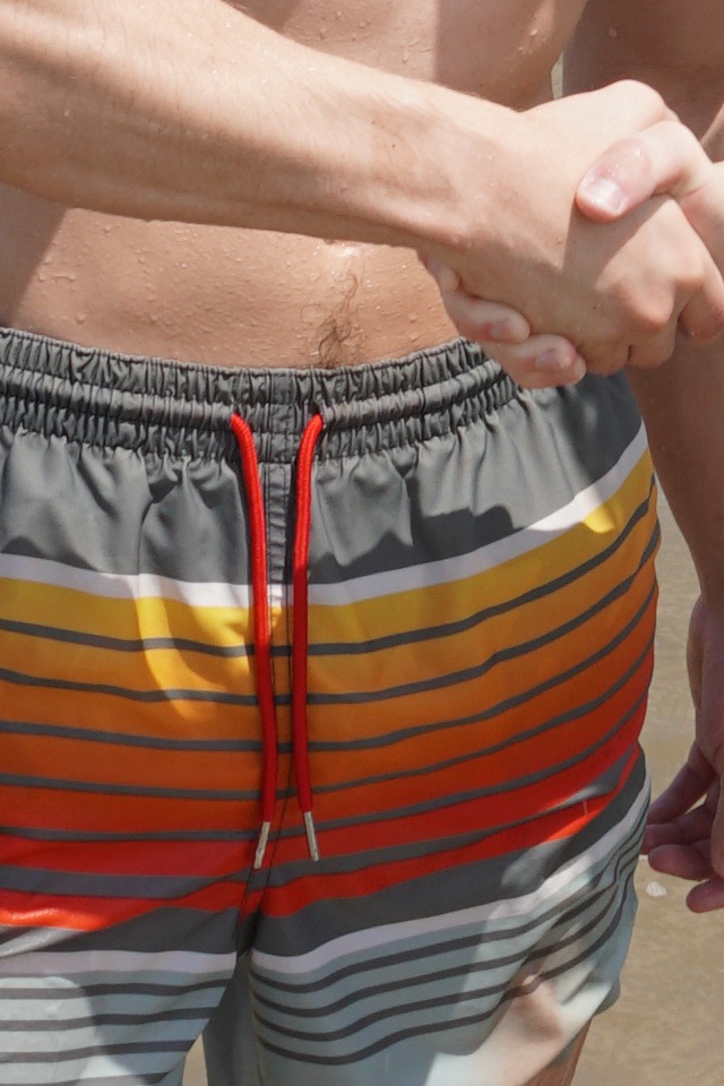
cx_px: 741
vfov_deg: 13.1
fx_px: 4525
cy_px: -450
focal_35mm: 150
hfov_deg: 9.1
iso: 100
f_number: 9
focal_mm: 16
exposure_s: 1/250
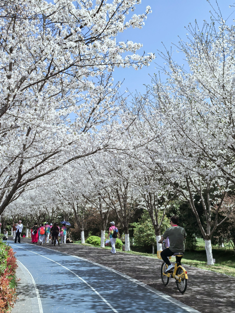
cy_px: 156
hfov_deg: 37.7
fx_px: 344
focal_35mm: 38
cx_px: 118
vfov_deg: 49.0
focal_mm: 5.75
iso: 50
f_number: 2
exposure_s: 1/5000
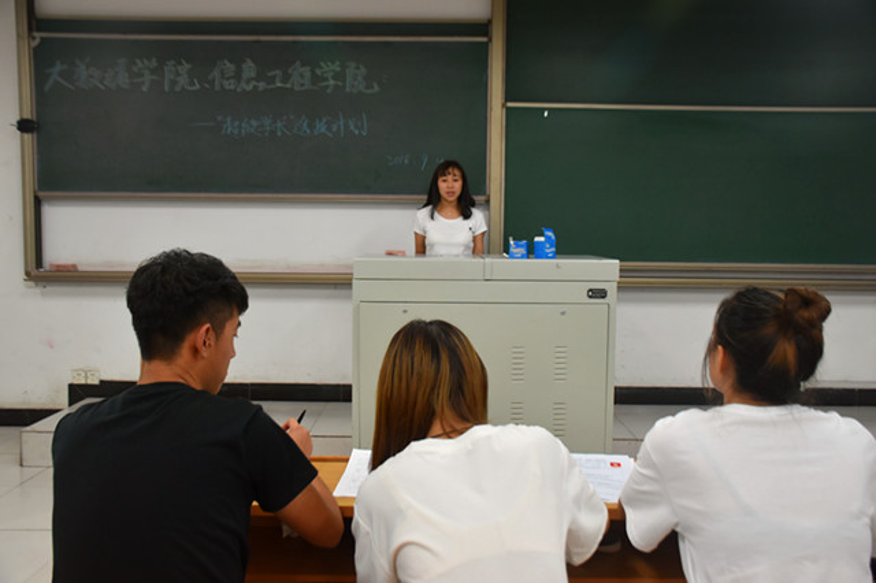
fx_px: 839
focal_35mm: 34
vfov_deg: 38.3
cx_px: 438
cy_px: 292
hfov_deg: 55.1
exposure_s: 1/60
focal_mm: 23
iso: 1000
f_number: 3.8
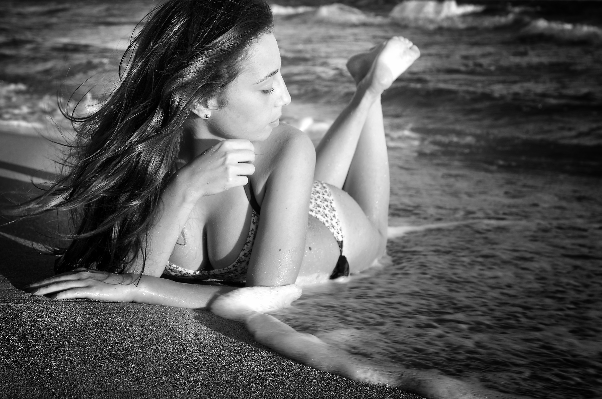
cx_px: 301
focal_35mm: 45
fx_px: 751
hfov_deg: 43.7
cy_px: 200
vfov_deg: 29.7
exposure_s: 1/200
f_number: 5.6
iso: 100
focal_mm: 30
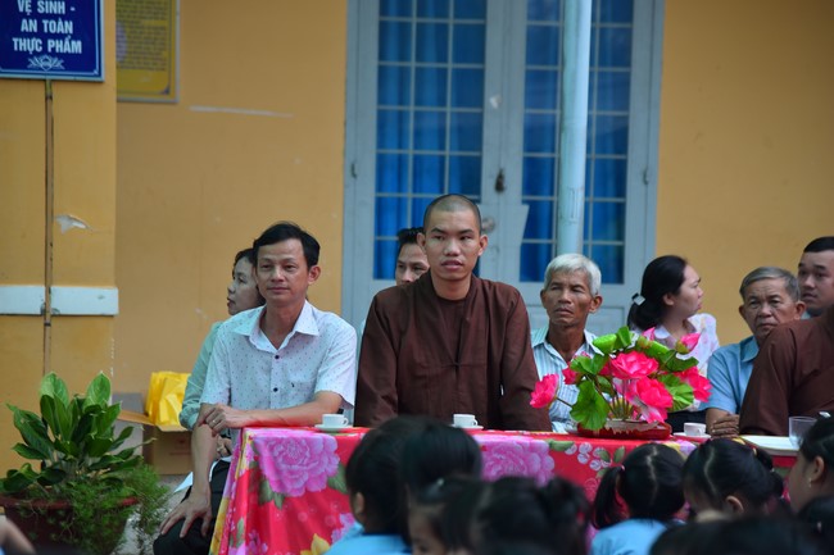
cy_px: 278
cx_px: 417
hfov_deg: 17.1
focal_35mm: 120
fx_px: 2779
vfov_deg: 11.4
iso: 160
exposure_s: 1/200
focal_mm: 120
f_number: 4.5
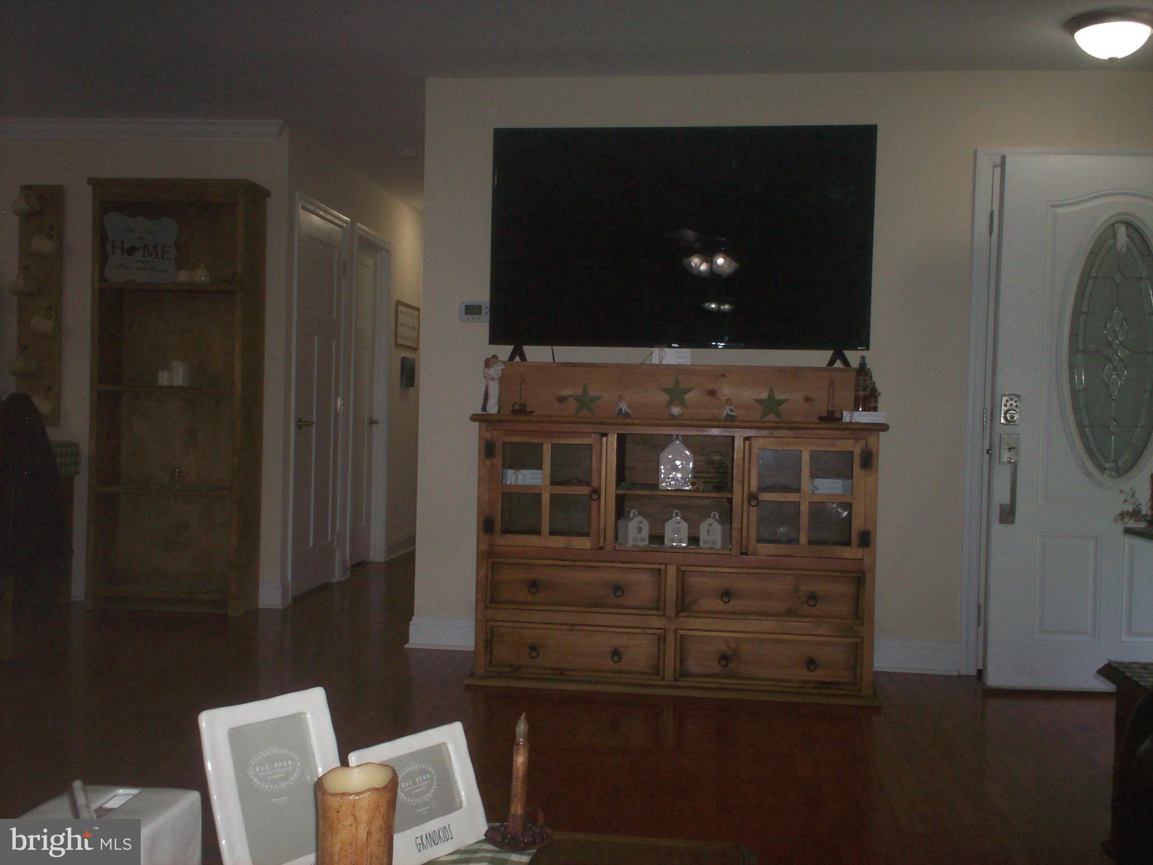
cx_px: 576
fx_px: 1199
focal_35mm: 36
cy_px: 432
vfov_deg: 39.7
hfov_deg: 51.3
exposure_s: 1/60
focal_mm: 6
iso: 140
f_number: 4.5
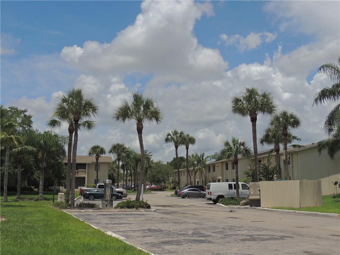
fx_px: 393
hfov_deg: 46.8
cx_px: 170
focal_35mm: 40
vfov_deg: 36.0
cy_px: 128
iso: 100
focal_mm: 7.1
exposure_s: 1/1600
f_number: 4.2
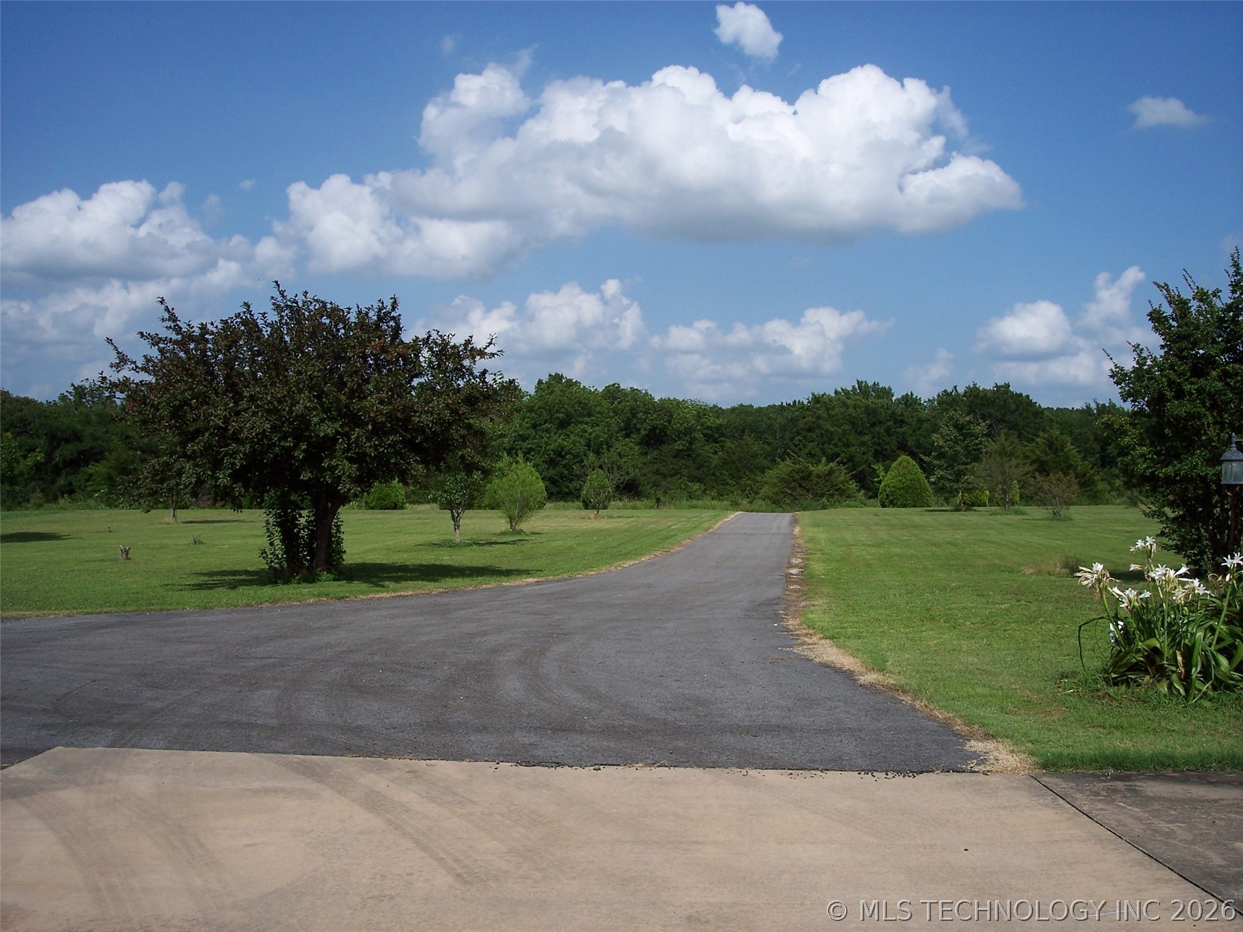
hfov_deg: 47.9
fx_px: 1400
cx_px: 622
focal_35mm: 39
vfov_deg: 36.8
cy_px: 466
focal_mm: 8
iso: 100
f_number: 5.6
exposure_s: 1/750
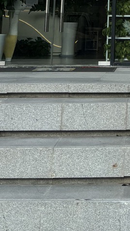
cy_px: -248
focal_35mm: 119
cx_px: 186
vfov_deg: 14.5
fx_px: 729
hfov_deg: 9.9
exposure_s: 1/1845
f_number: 1.6
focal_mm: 5.96
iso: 50
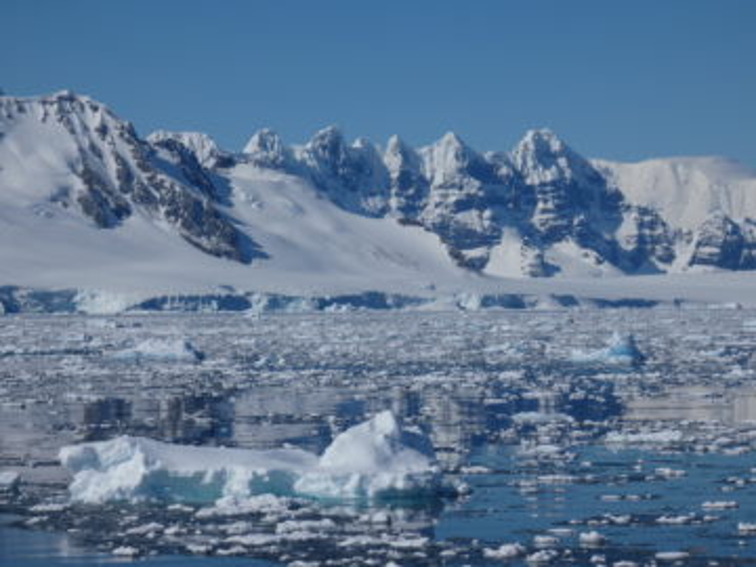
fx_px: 3079
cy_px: 284
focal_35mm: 141
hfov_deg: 14.0
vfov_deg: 10.5
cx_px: 378
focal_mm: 25.2
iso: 80
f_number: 5.3
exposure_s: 1/2000
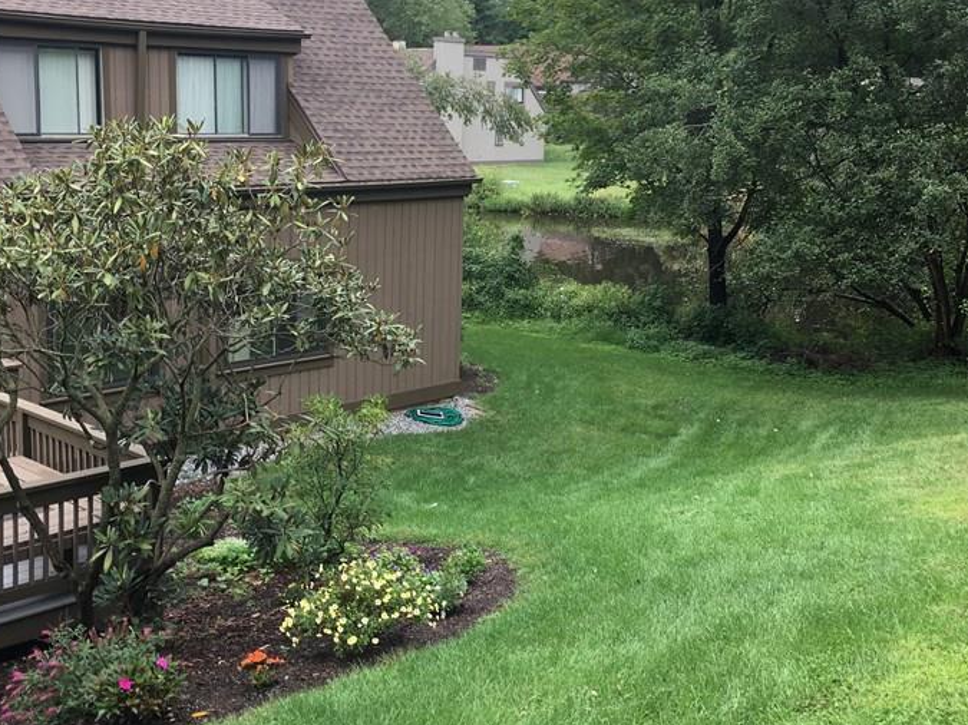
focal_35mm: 44
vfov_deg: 32.8
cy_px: 318
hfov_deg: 42.9
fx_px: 1230
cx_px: 462
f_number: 2.2
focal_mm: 4.15
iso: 25
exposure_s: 1/123
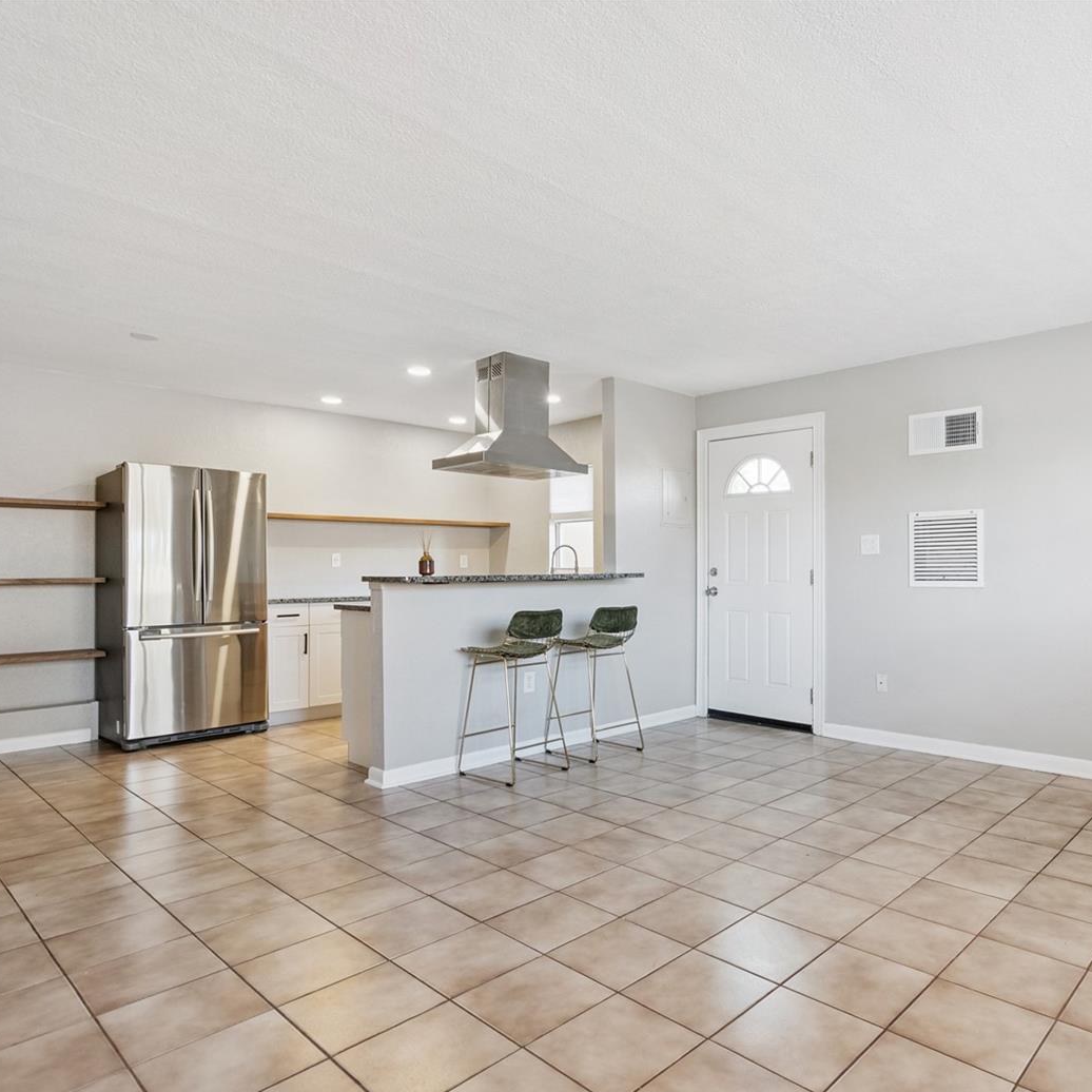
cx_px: 694
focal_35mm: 21
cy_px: 559
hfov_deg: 70.8
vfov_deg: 72.1
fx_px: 749
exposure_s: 1/50
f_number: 8
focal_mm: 16
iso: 1000
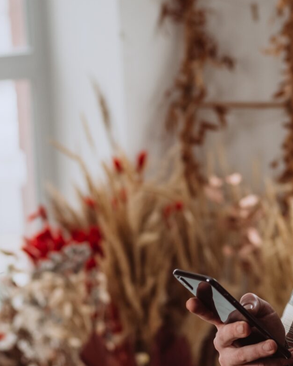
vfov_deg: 12.6
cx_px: 288
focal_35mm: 153
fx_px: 1658
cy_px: 231
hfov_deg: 10.0
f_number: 2.8
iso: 250
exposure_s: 1/200
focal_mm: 50
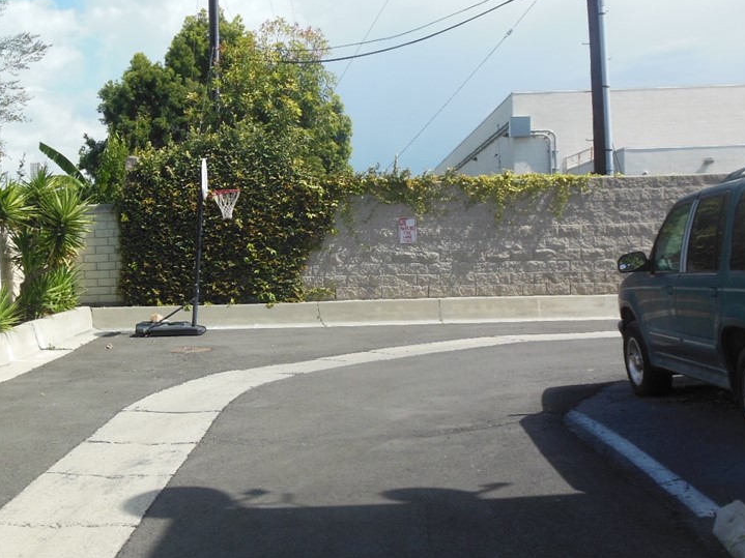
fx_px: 1011
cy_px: 270
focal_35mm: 47
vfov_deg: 30.9
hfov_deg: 40.1
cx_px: 262
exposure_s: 1/1000
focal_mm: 6
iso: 125
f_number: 3.5
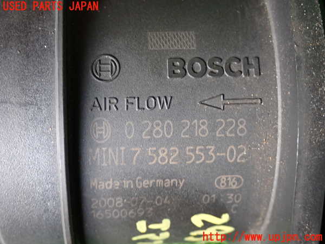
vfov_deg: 27.0
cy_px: 122
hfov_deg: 35.5
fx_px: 507
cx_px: 162
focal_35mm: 54
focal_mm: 9.65
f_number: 3.3
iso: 500
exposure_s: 1/50
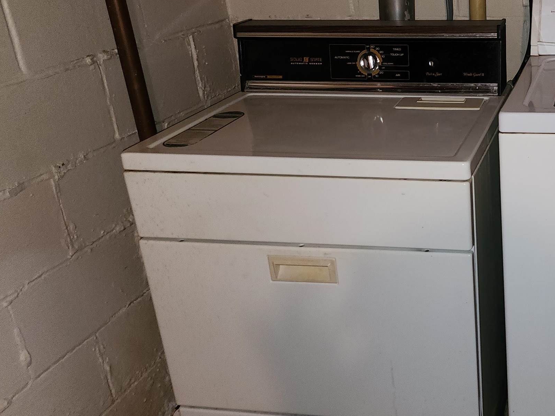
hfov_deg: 40.1
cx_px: 490
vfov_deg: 32.8
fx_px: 705
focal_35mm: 44
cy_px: 188
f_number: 1.8
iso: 100
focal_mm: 6.4
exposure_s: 1/24
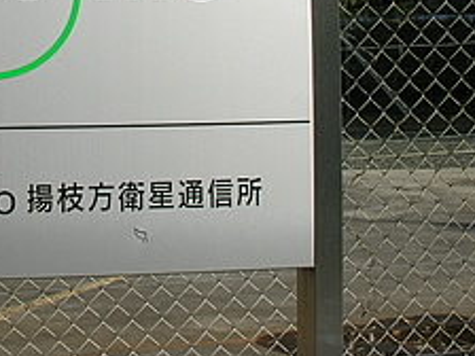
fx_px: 1029
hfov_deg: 25.2
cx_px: 53
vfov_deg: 19.3
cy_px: 44
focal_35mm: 75
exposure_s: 1/235
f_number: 6.3
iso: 50
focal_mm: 8.9
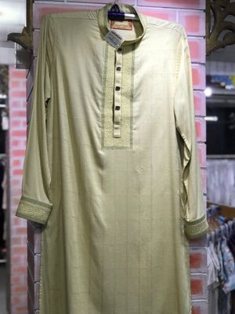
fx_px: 516
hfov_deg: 25.7
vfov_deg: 33.8
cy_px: 157
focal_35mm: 57
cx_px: 118
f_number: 2.8
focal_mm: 6.6
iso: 50
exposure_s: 1/50
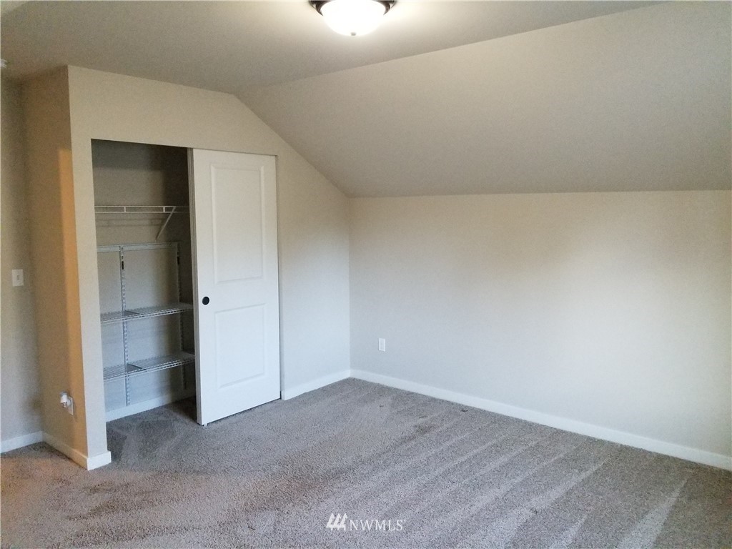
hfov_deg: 67.3
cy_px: 274
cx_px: 366
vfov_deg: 53.1
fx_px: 550
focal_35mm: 26
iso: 400
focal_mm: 4.25
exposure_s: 1/120
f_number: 1.7
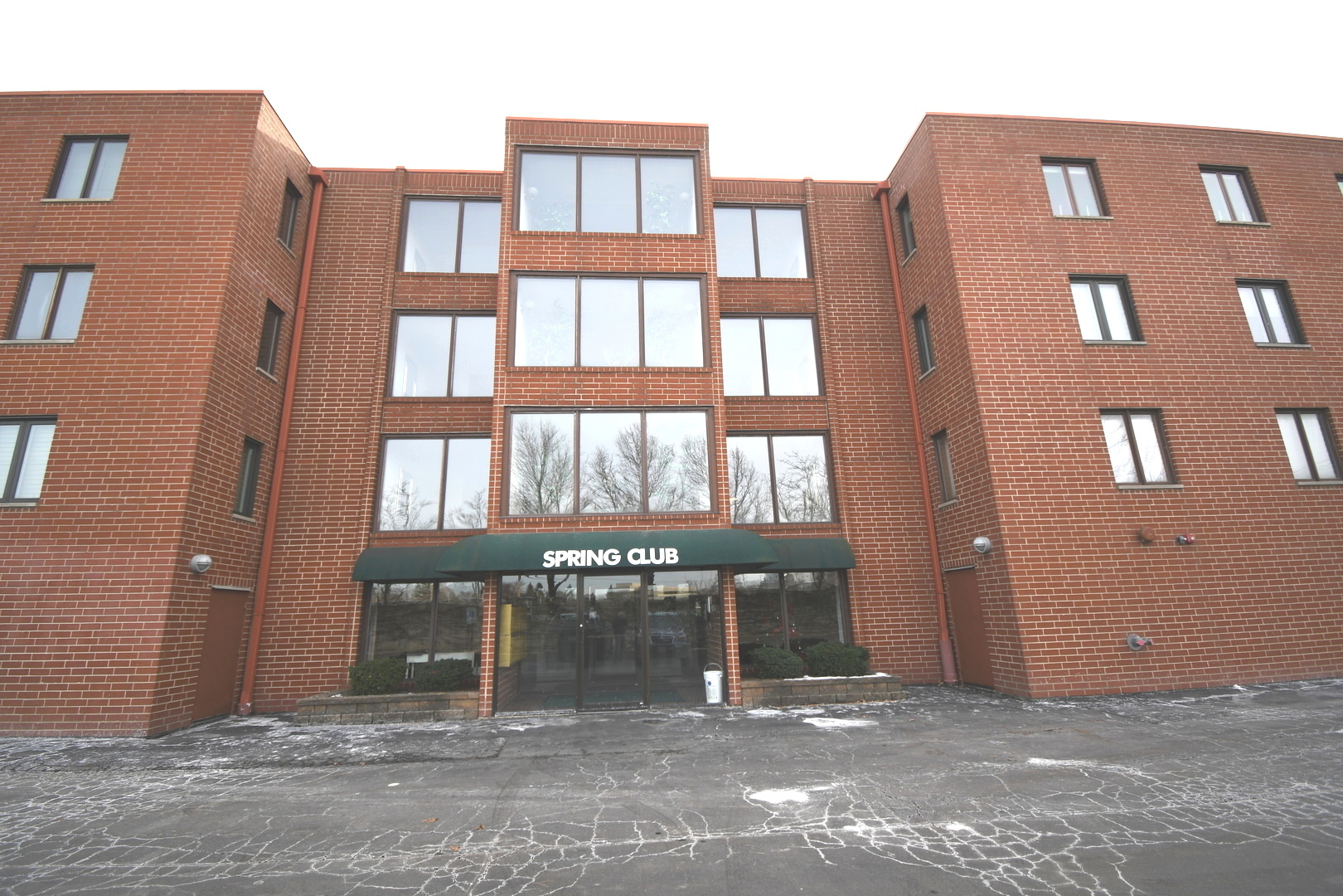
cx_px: 672
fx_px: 560
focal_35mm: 15
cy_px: 448
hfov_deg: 100.4
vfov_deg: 77.3
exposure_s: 1/320
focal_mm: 10
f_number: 4.5
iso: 100
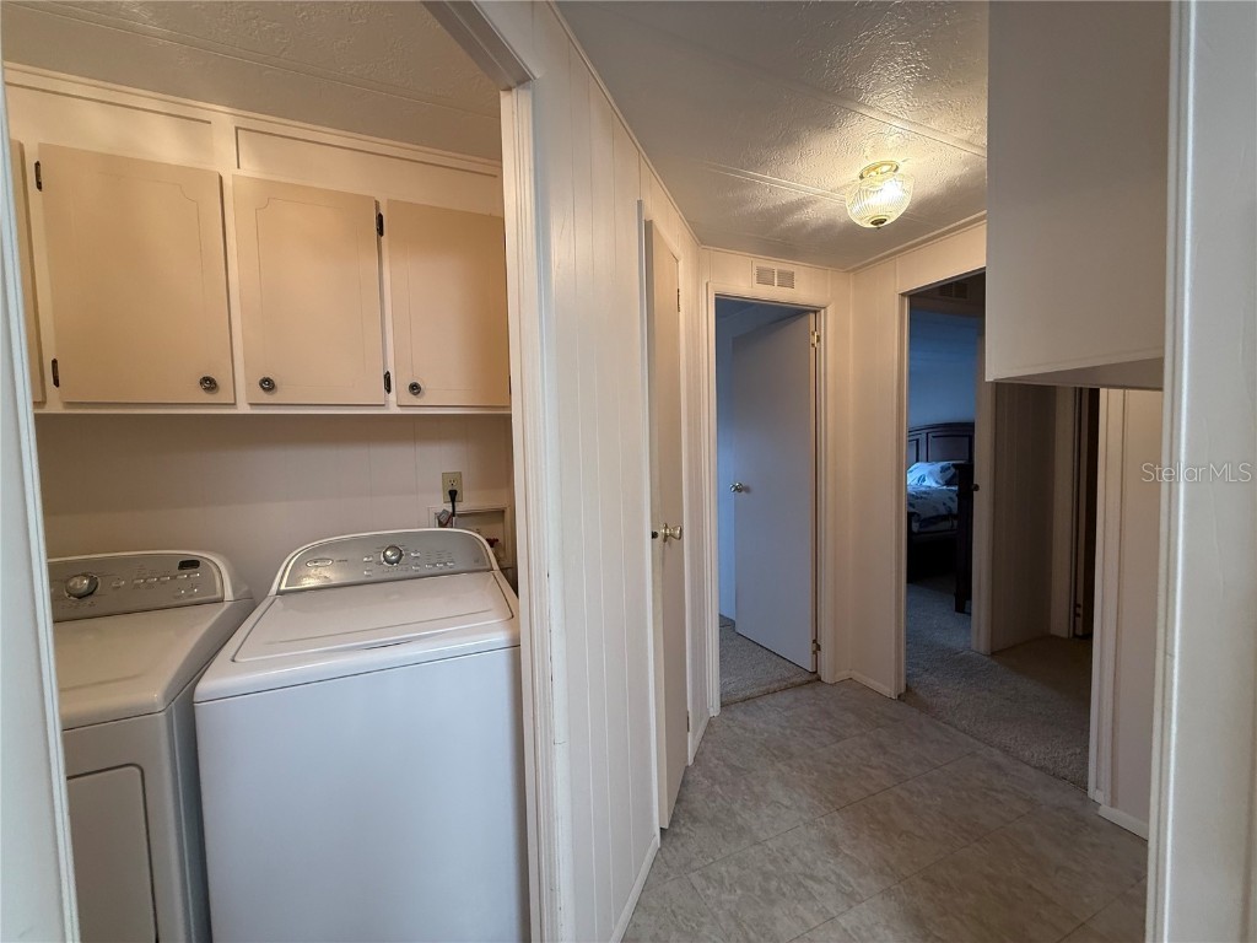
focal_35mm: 14
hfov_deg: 102.1
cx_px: 628
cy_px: 472
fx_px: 508
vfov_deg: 85.7
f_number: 2.2
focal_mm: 2.22
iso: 200
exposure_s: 1/60
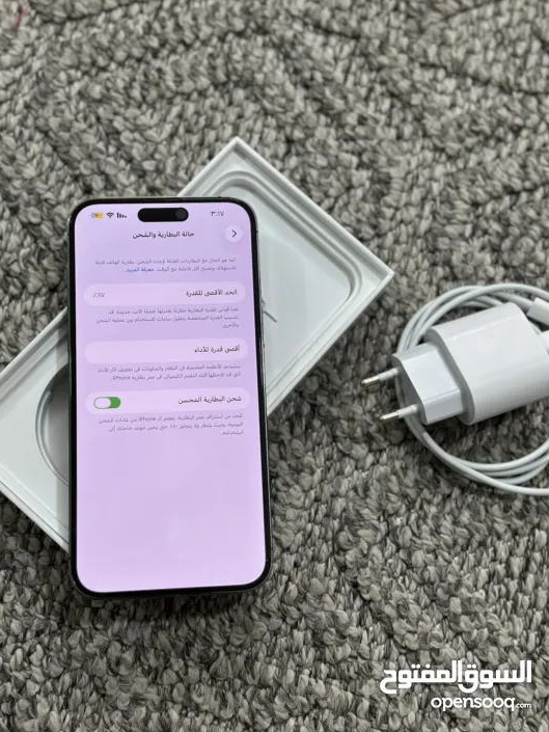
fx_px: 1036
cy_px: 362
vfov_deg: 38.9
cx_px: 276
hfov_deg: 29.7
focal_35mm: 49
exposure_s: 1/50
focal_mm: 6.86
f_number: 1.78
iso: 64
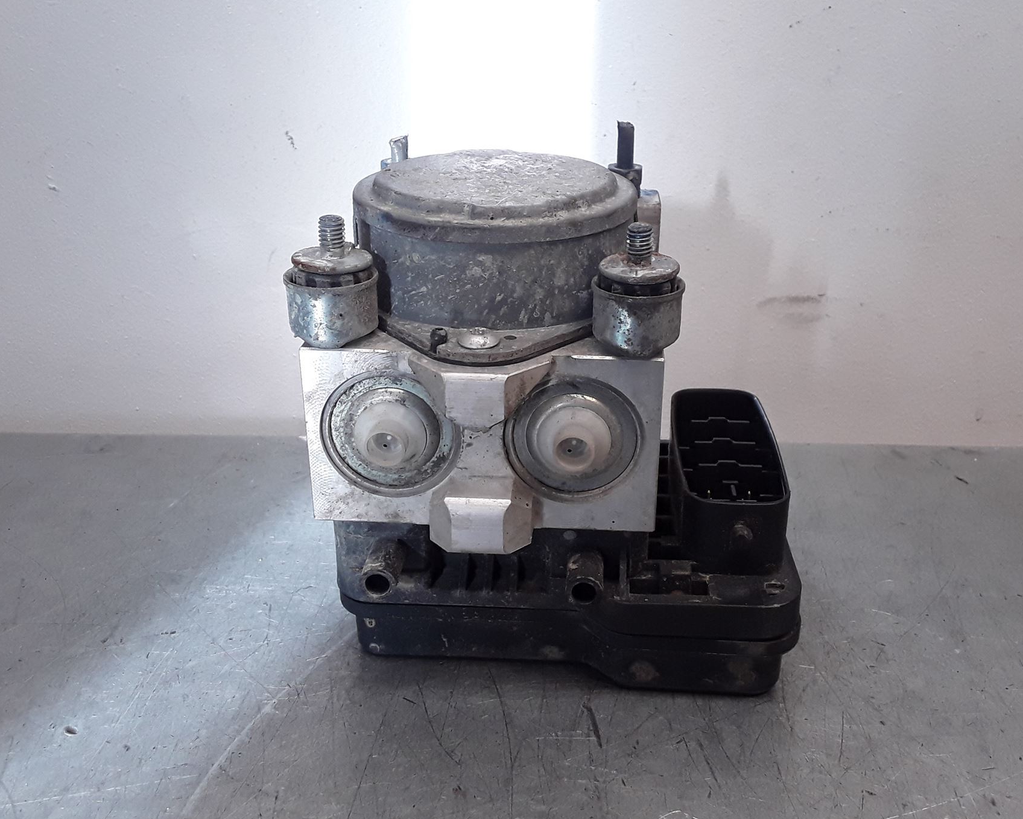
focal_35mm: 33
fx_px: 999
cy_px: 372
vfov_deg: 44.5
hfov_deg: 54.2
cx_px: 536
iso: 100
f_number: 1.9
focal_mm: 2.91
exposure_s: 1/236
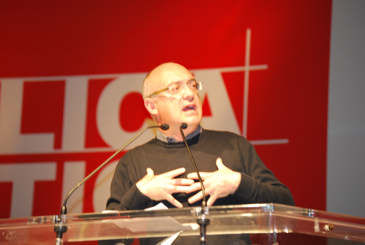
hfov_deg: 13.0
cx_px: 182
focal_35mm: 158
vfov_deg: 8.7
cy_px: 122
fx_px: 1599
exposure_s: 1/60
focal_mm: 105
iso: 560
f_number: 4.8
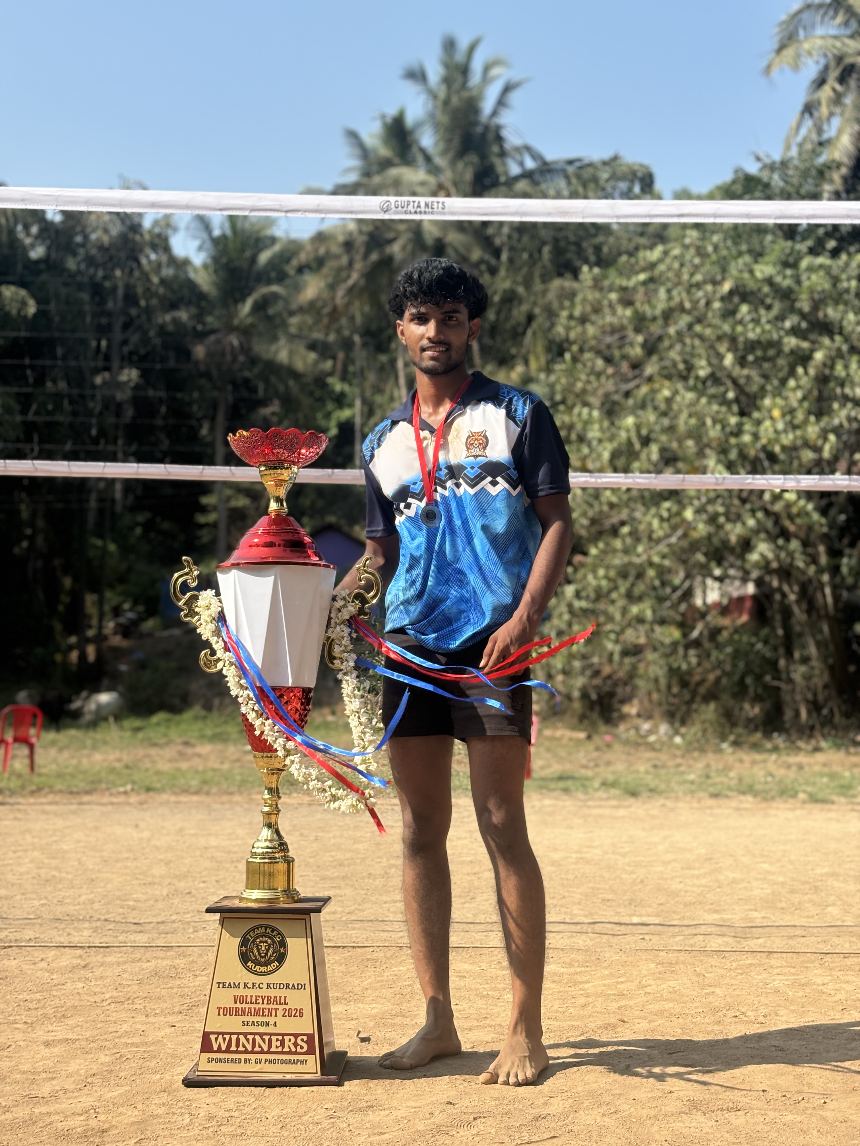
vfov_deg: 36.8
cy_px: 573
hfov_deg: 28.0
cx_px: 430
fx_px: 1723
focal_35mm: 52
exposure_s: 1/1567
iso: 32
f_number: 1.6
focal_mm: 5.96
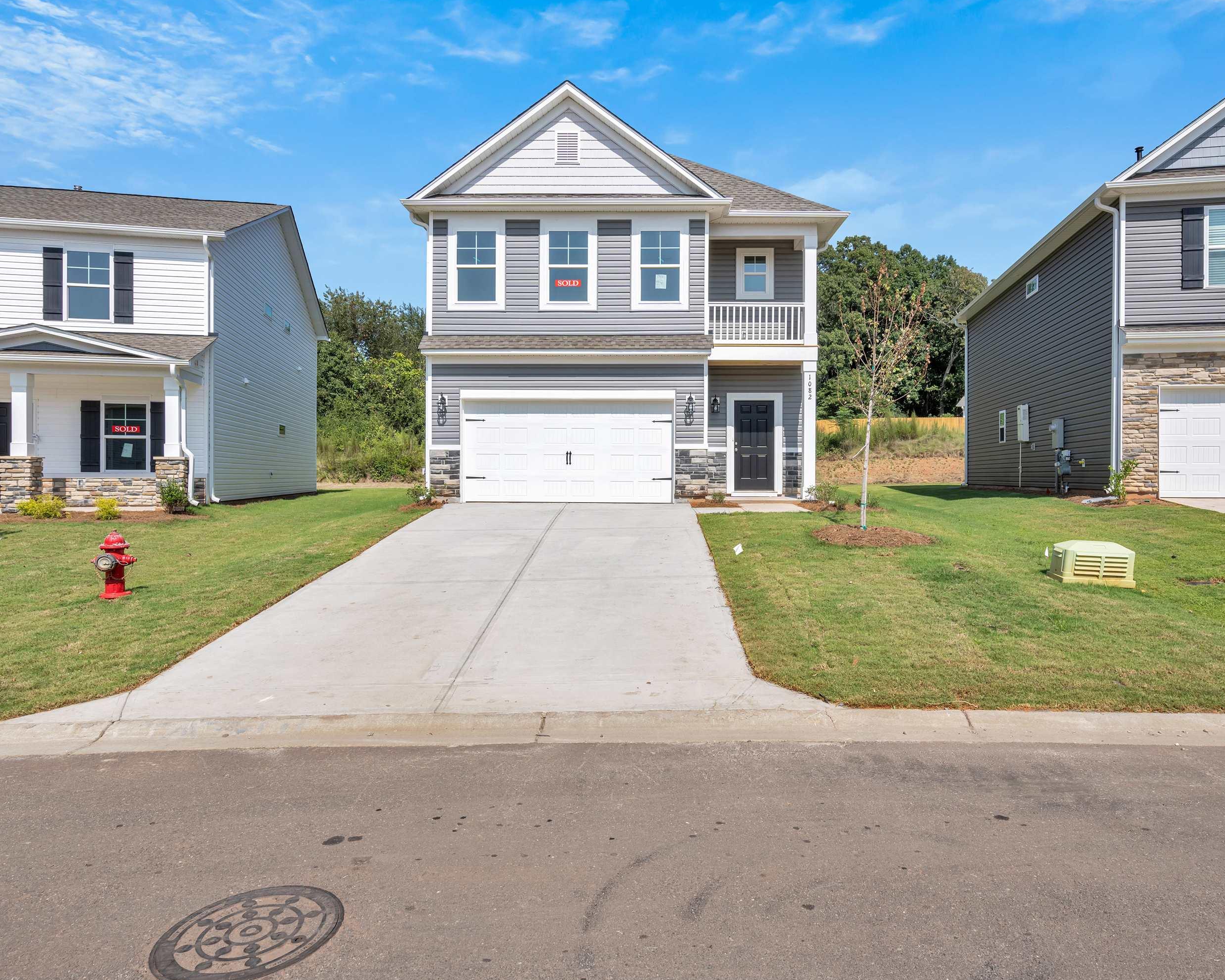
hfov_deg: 77.6
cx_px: 642
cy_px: 485
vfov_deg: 65.5
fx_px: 761
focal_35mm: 21
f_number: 9
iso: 160
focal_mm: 18
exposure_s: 1/320
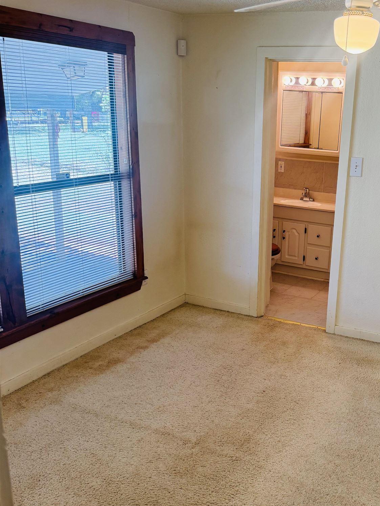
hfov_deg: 37.6
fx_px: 541
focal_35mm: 37
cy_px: 271
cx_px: 293
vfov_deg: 50.1
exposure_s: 1/120
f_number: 1.78
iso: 125
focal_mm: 6.76
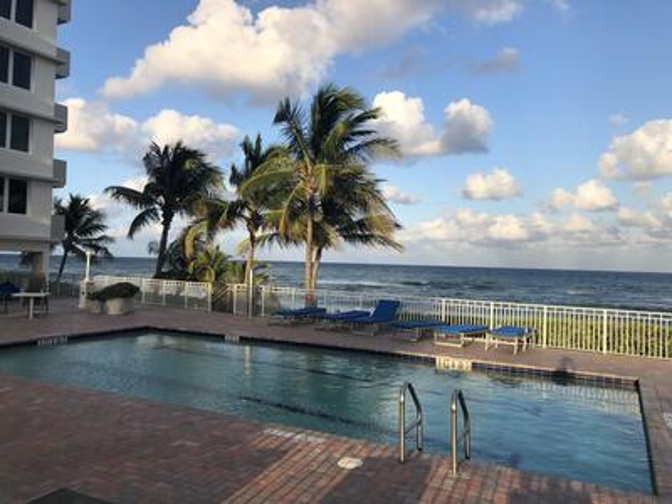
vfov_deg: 49.7
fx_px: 544
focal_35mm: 28
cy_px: 252
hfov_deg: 63.4
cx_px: 336
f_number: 1.8
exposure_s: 1/1297
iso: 20
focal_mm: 3.99
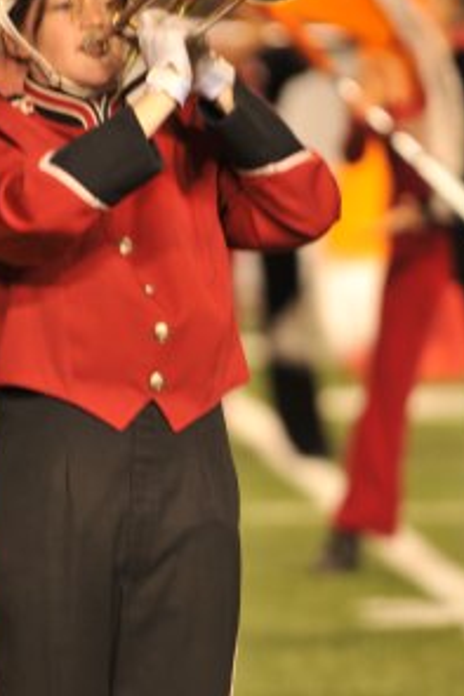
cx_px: 100
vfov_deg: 3.4
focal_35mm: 608
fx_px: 11768
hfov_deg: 2.3
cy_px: 350
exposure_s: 1/60
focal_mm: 200
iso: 250
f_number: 2.8
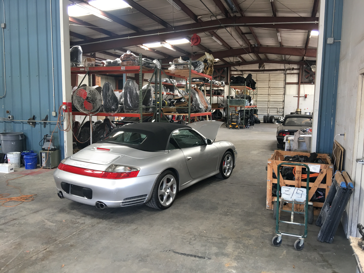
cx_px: 182
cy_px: 136
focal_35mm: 29
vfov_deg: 48.2
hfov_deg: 61.7
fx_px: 305
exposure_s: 1/15
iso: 25
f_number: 2.2
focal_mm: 4.15
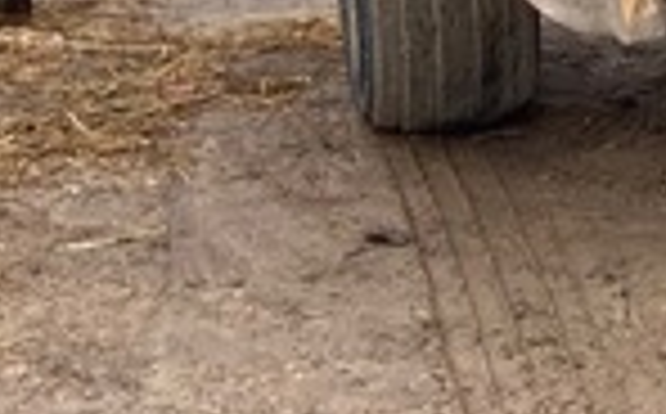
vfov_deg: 8.7
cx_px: 1701
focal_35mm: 149
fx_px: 2700
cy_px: -27
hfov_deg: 11.2
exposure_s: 1/214
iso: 32
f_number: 1.8
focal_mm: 4.25
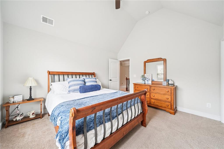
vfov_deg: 89.9
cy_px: 74
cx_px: 112
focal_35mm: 12
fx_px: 75
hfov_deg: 112.7
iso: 400
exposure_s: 1/8
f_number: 8
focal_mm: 12
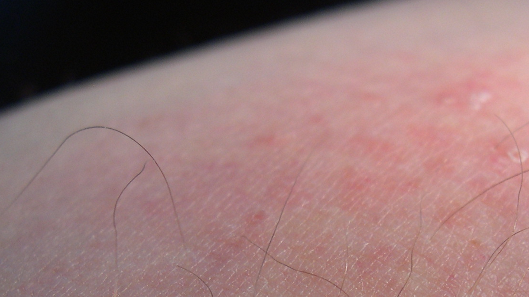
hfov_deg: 25.0
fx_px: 1192
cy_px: 318
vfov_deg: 13.9
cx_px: 302
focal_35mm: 85
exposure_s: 1/31.4
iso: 100
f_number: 2.8
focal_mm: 8
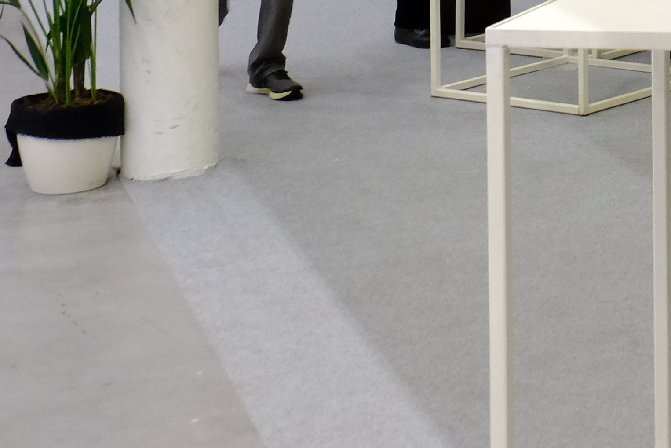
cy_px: -321
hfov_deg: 15.5
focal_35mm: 114
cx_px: 1193
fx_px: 2125
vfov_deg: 11.3
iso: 1600
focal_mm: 19
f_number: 5.6
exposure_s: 1/20
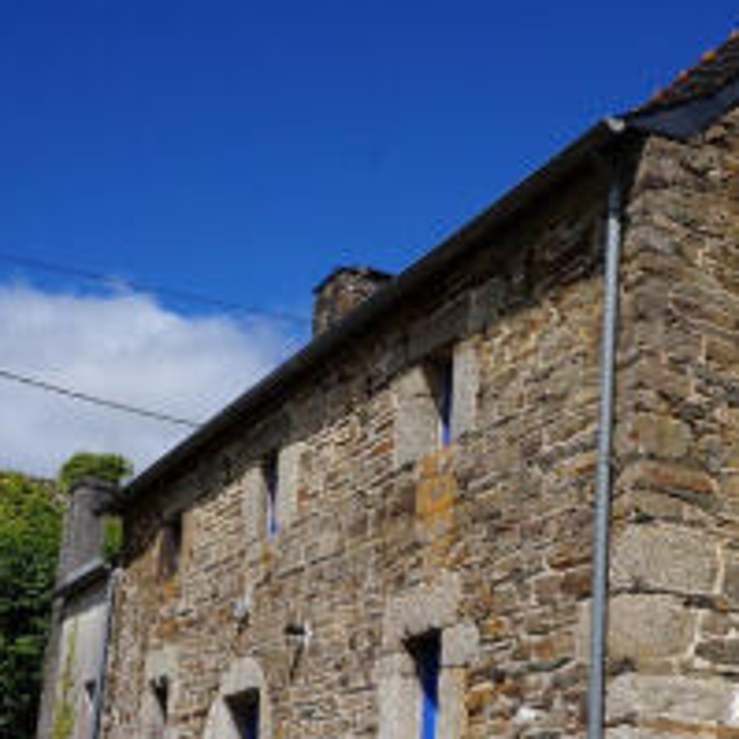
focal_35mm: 55
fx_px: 1328
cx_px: 631
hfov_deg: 30.1
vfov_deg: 30.8
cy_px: 507
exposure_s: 1/125
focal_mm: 18
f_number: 16
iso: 100
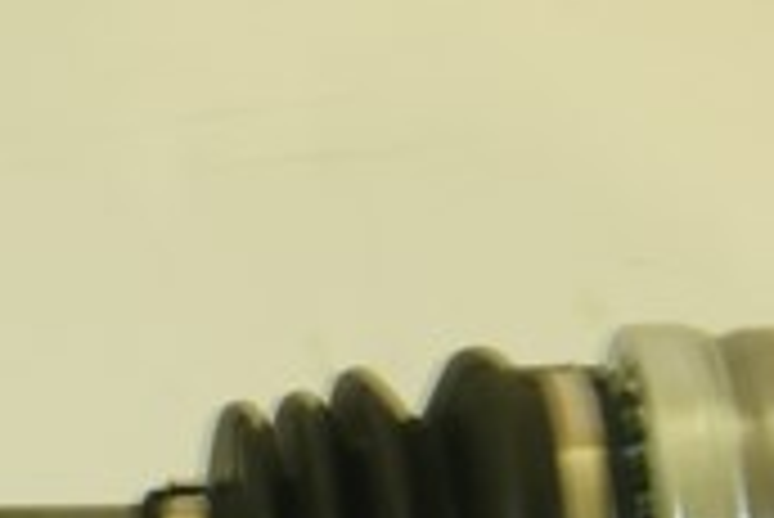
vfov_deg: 6.5
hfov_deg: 9.7
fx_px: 4497
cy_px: 595
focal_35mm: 209
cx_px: -220
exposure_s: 1/2
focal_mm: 30
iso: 100
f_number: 4.5
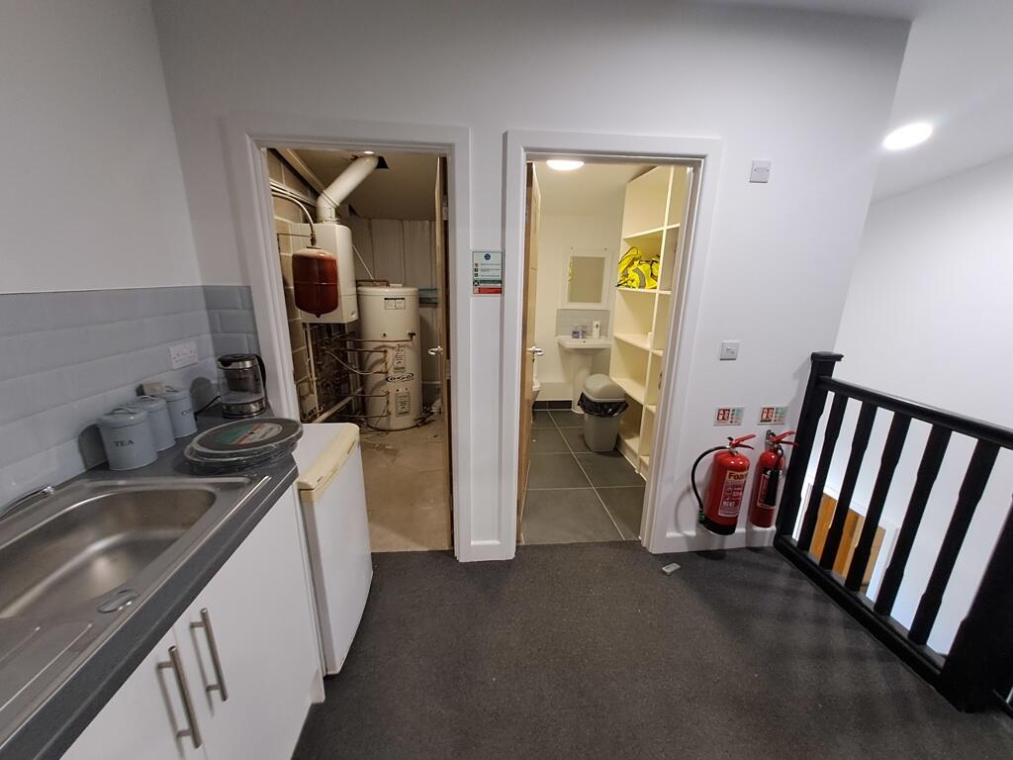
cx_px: 506
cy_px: 380
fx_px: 380
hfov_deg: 106.2
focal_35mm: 13
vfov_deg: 89.9
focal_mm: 1.42
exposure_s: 1/50
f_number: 2.2
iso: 250
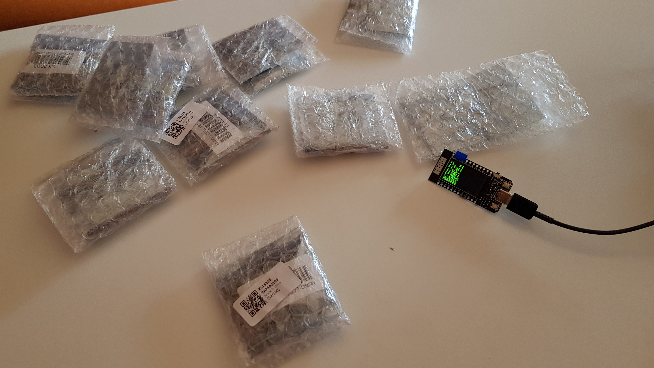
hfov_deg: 62.6
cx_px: 303
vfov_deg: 37.7
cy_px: 162
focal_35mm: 31
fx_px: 538
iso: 80
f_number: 1.7
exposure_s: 1/100
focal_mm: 4.2
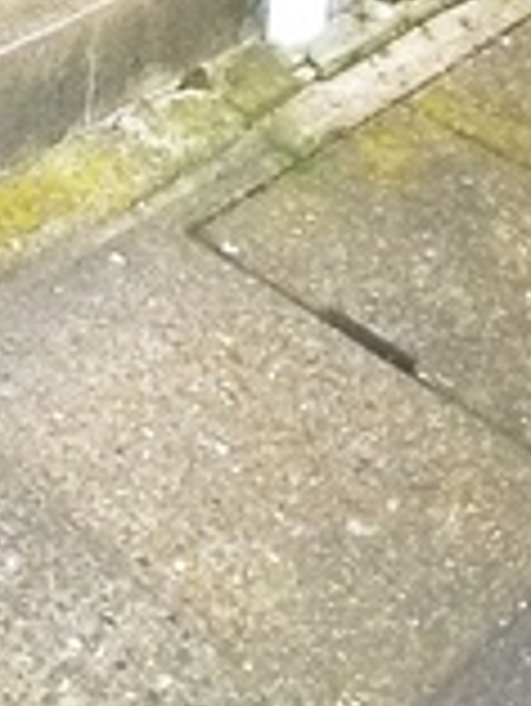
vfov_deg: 14.9
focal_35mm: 107
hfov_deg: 12.5
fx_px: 2186
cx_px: -470
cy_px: -710
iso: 400
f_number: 2.8
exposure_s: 1/250
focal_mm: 5.1
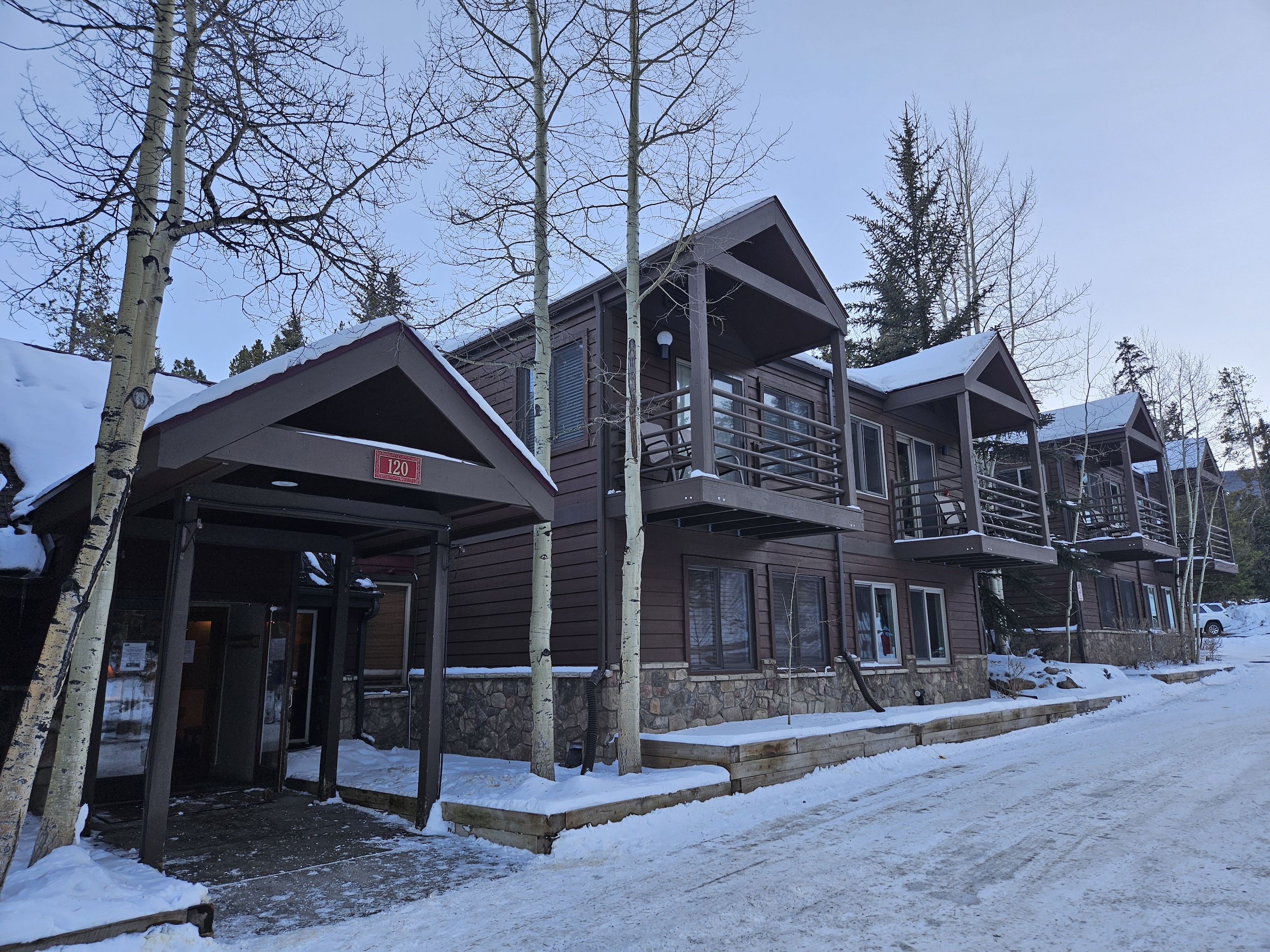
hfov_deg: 73.9
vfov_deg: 58.9
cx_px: 635
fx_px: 844
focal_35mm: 23
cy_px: 476
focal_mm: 5.4
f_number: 1.8
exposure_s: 1/164
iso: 25
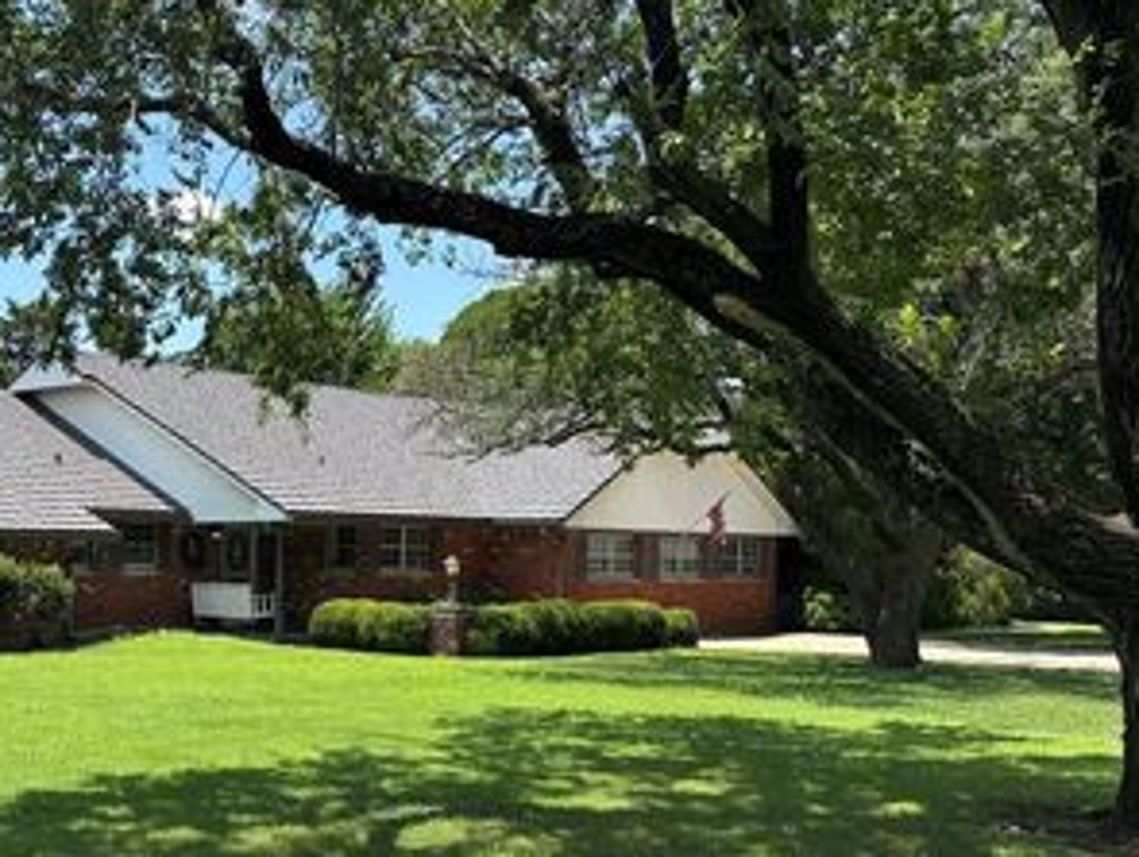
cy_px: 531
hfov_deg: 41.2
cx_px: 239
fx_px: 1450
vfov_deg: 32.8
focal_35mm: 44
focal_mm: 5.96
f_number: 1.6
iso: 50
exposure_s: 1/1616
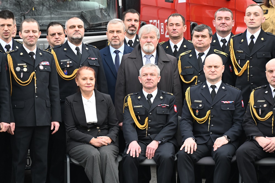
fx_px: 1526
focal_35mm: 200
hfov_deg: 10.3
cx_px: 138
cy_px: 92
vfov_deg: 6.9
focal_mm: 200
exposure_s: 1/250
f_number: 6.3
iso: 720
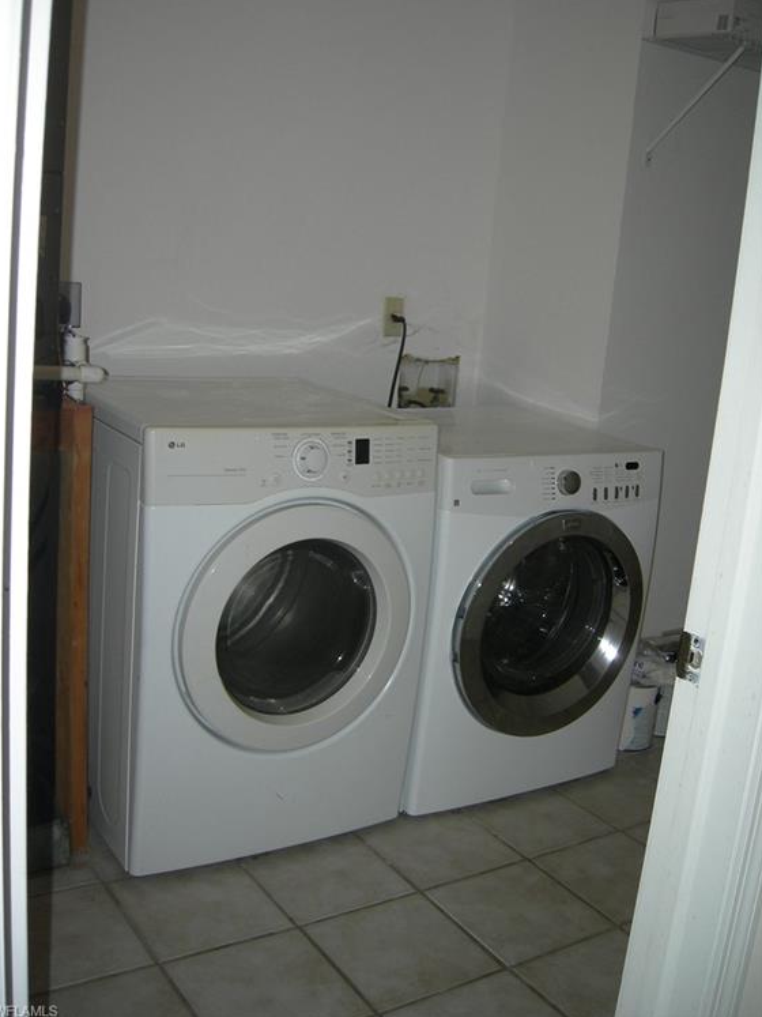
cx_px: 374
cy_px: 498
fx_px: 1086
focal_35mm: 37
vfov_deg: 50.1
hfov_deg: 38.7
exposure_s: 1/60.1
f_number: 2.7
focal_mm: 7.5
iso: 64
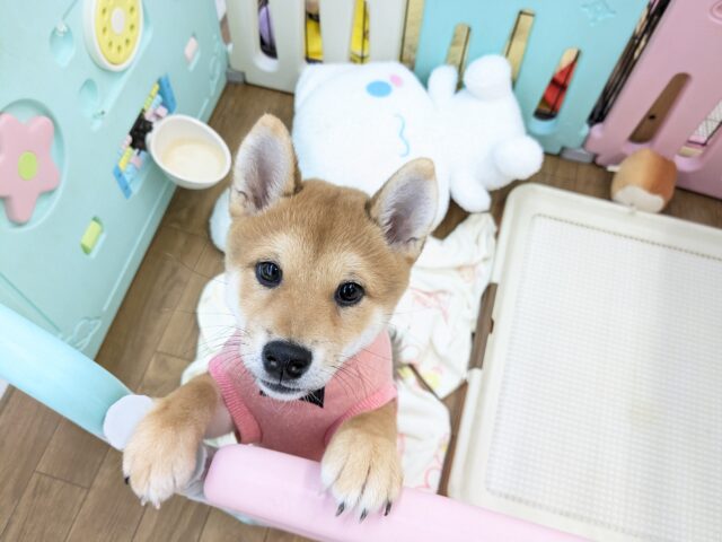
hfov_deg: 65.3
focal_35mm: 27
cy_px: 271
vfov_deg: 51.4
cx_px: 361
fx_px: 563
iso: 272
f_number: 1.73
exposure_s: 1/99.9
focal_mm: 4.38
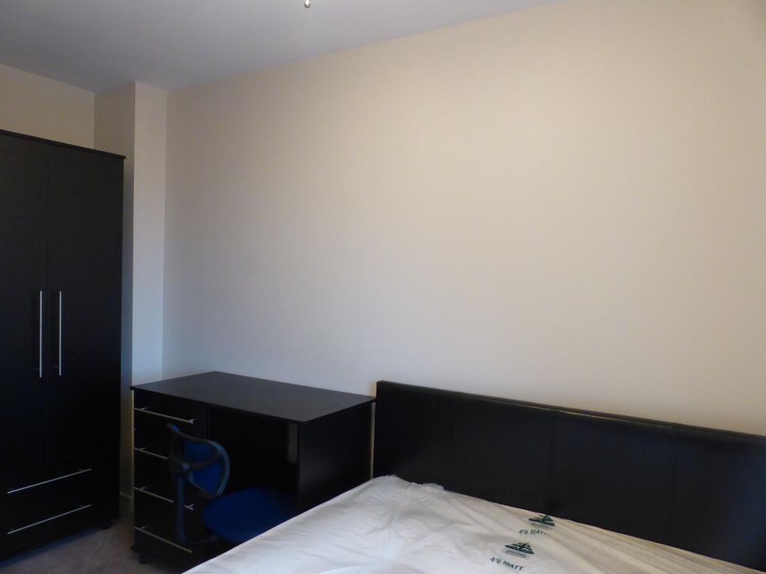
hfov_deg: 69.4
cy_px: 296
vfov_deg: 54.9
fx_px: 553
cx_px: 368
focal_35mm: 25
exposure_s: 1/10
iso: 400
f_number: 4.5
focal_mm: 4.3
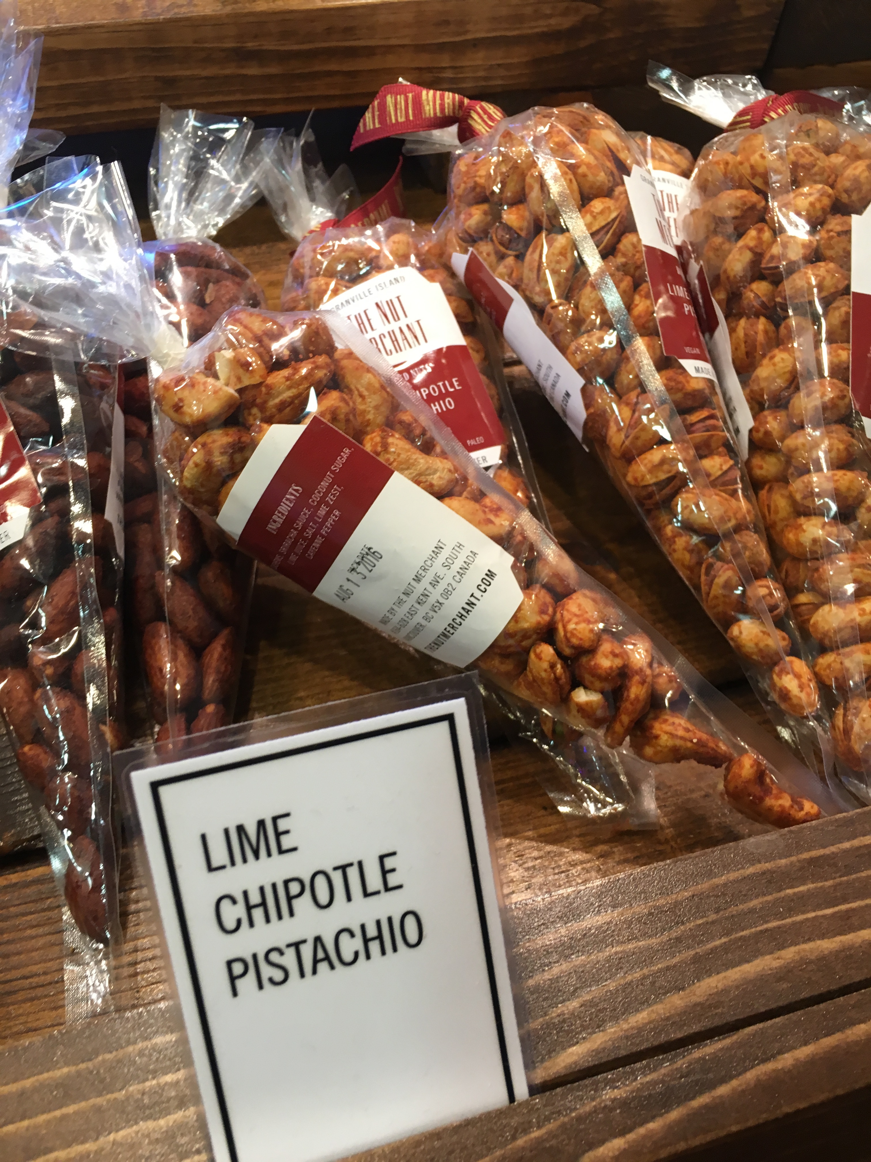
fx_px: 973
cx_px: 436
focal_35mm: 29
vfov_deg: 61.7
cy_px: 581
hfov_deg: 48.2
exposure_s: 1/30
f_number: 2.2
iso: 64
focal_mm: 4.15
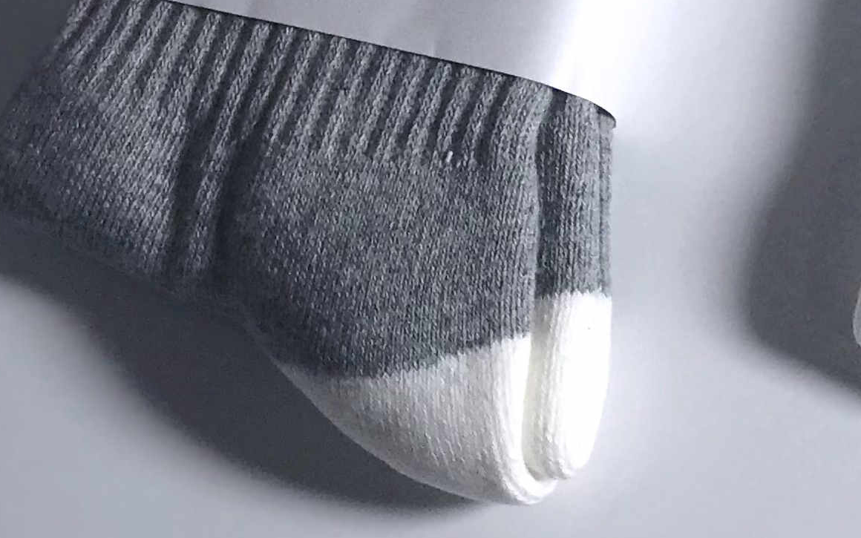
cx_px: 1337
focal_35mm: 210
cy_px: -116
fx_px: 4928
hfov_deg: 9.7
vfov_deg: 6.2
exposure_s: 1/124
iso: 20
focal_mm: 6.6
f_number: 2.8
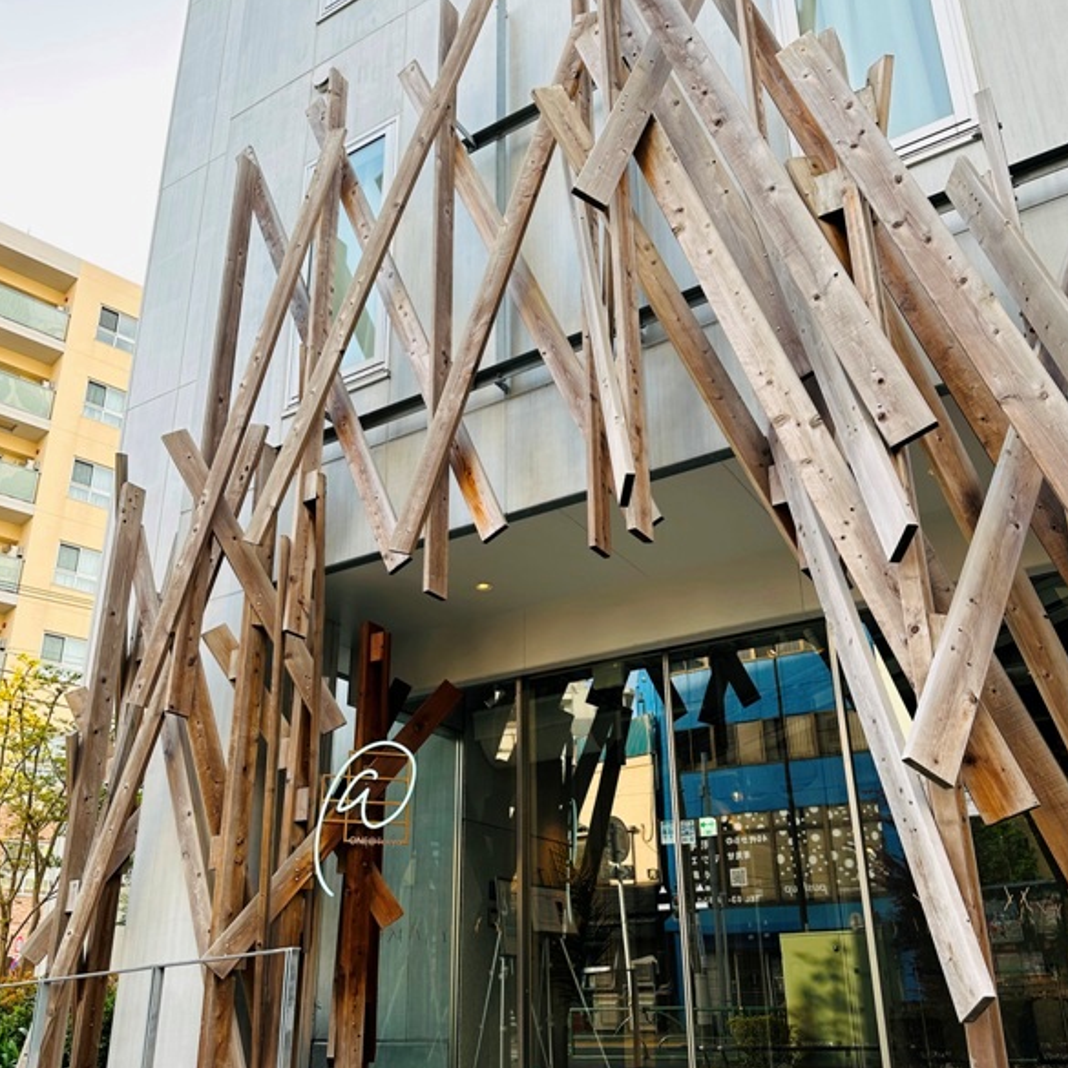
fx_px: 1012
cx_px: 533
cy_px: 604
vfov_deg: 55.4
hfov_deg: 55.6
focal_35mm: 29
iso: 80
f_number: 1.78
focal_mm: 6.86
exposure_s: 1/424
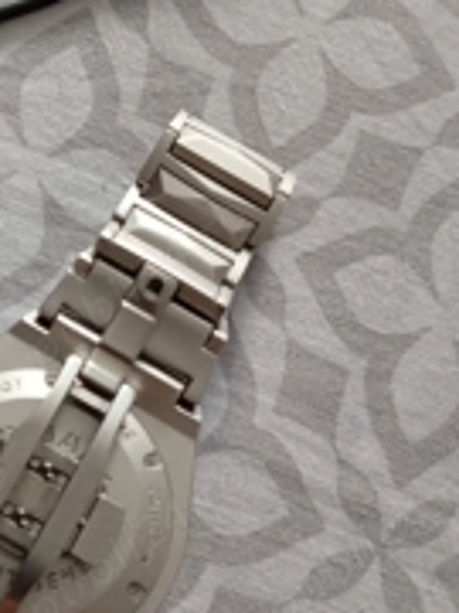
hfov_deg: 22.8
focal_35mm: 62
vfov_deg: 31.2
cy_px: 337
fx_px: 1096
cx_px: 17
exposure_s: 1/25
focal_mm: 4.22
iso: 1785
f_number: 1.8
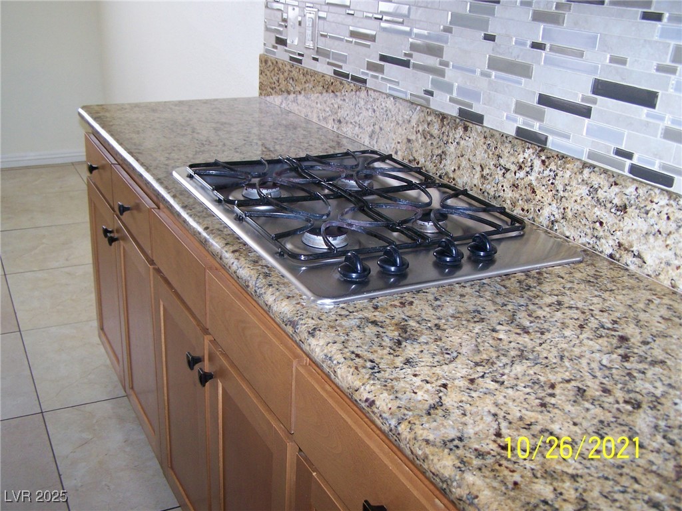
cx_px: 341
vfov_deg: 37.7
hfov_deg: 49.0
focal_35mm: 38
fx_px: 749
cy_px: 256
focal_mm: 6.3
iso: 160
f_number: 2.8
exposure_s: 1/60
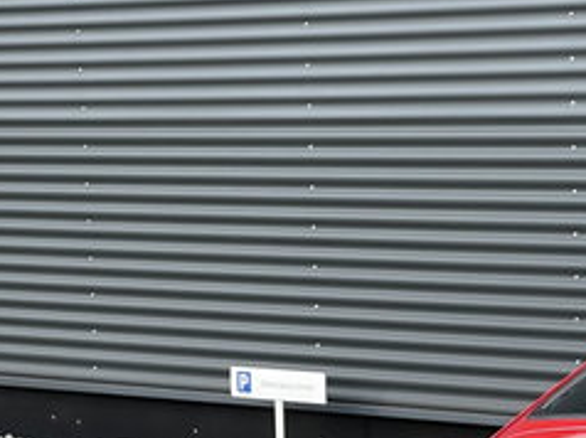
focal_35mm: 168
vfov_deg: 8.8
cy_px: 458
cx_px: 616
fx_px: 2841
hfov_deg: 11.6
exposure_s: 1/146
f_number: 2
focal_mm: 6
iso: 25
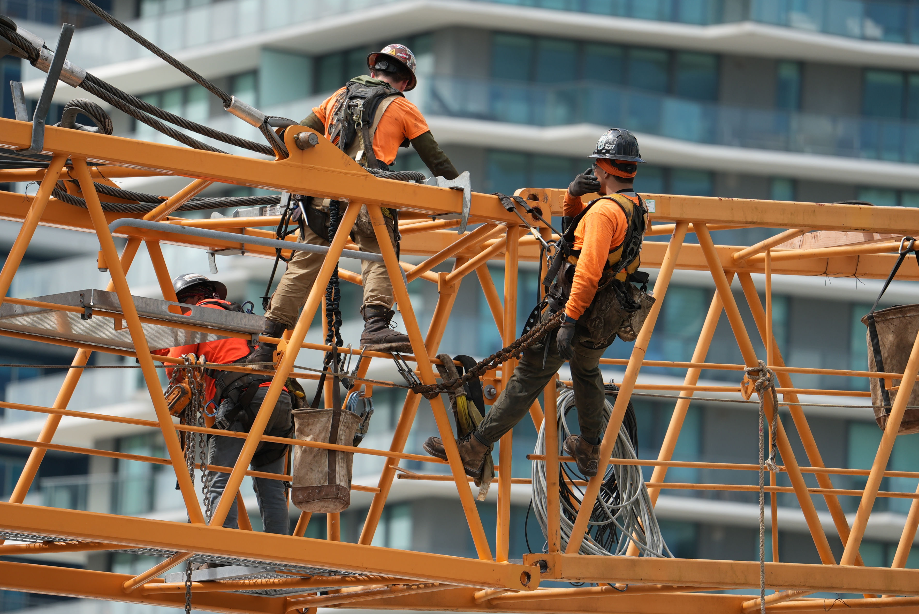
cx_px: 463
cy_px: 315
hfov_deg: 4.5
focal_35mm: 458
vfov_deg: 3.0
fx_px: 11697
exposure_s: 1/400
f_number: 5.6
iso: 160
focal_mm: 384
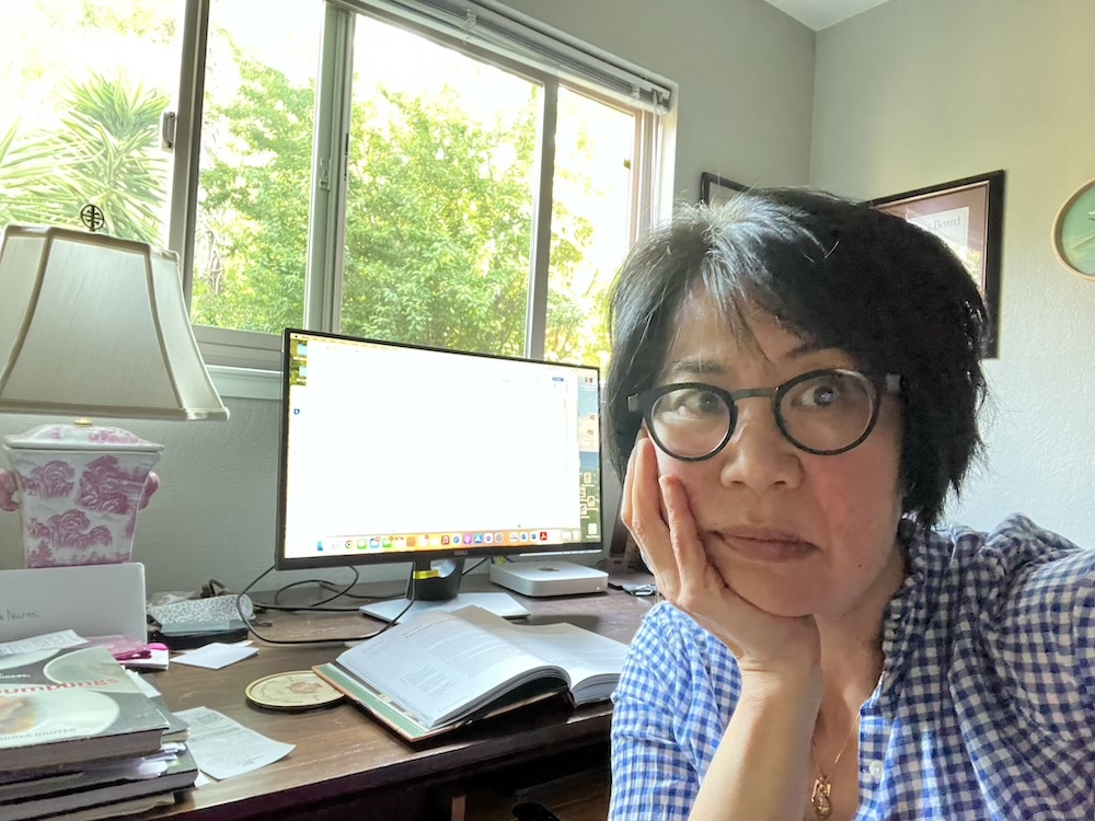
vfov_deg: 58.9
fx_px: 728
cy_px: 410
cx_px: 548
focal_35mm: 23
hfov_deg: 73.9
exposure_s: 1/30
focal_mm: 2.71
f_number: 2.2
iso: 640
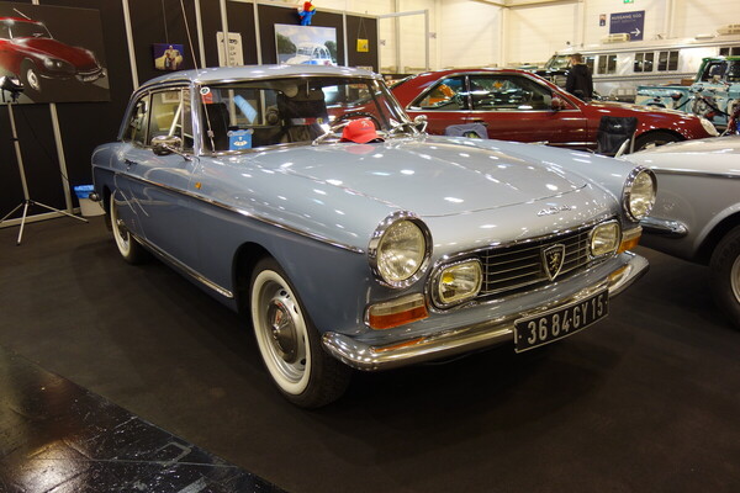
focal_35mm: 28
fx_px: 576
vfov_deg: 46.4
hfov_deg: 65.5
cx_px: 370
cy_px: 246
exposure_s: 1/60
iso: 125
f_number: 1.8
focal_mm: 10.4
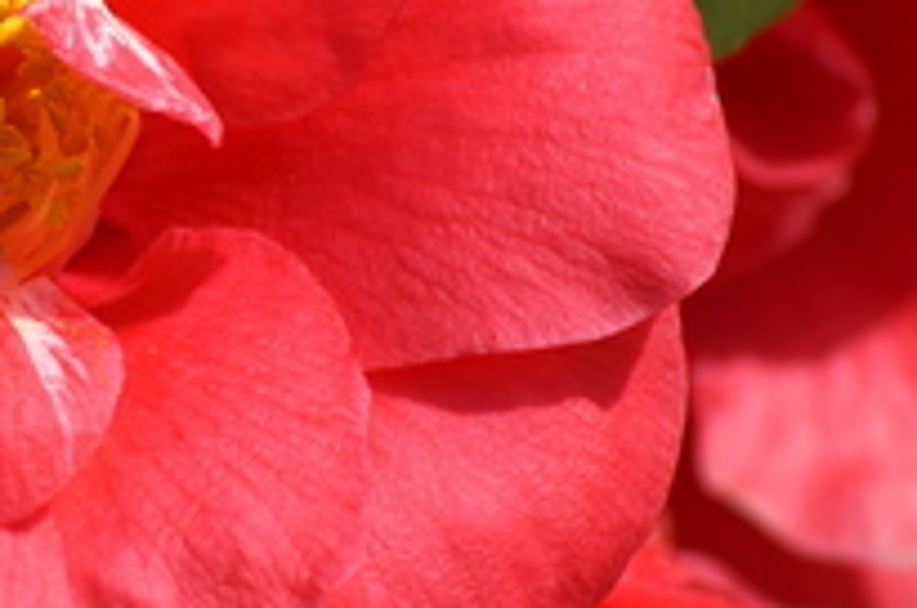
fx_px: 17141
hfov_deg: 3.1
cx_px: 40
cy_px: 148
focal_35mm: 674
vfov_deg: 2.0
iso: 100
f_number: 7.1
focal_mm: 200
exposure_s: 1/500
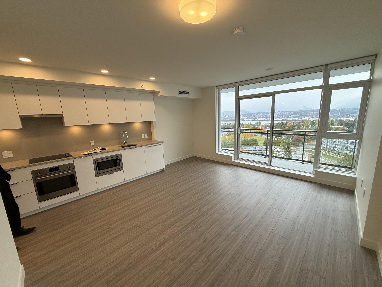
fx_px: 154
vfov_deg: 85.7
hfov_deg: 102.1
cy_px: 144
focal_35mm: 14
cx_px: 191
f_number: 2.2
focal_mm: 2.22
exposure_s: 1/120
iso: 100
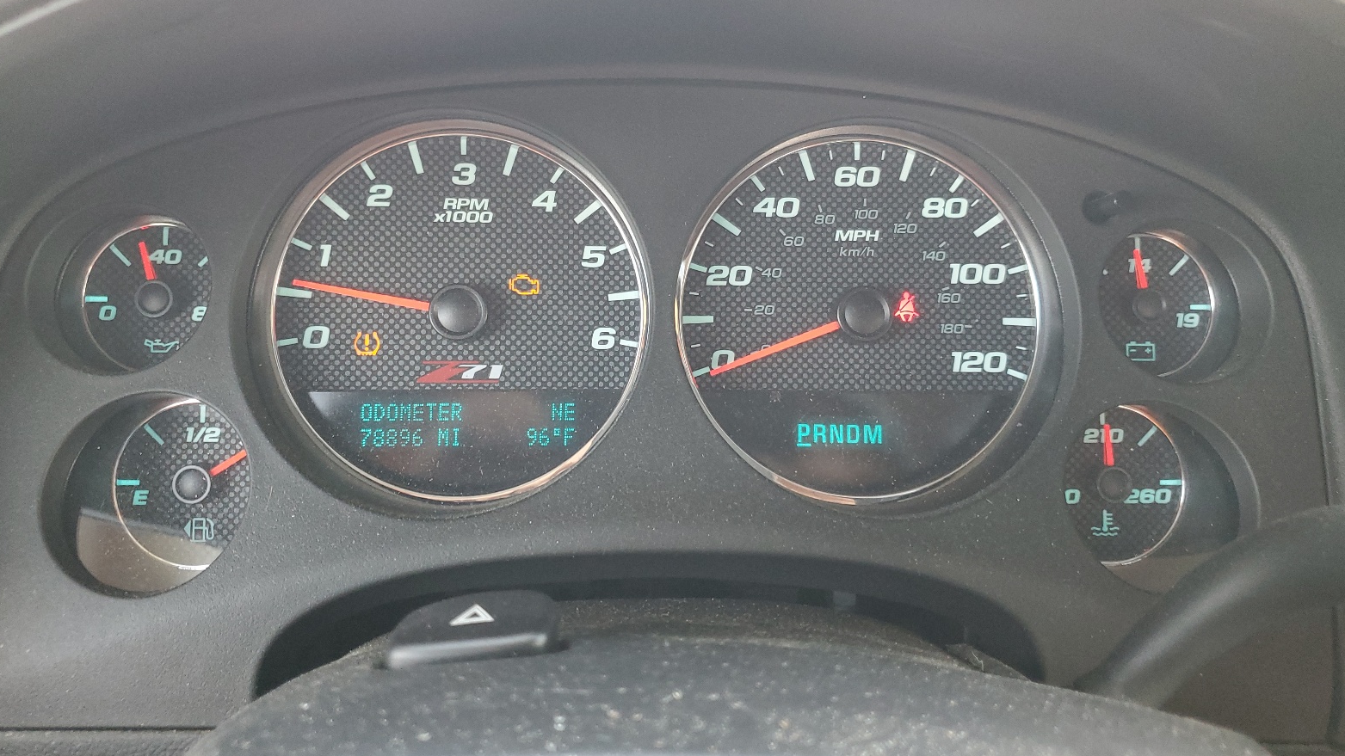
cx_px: 665
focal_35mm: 29
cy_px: 341
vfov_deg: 40.1
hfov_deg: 66.1
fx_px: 1034
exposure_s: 1/60.2
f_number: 1.5
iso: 133
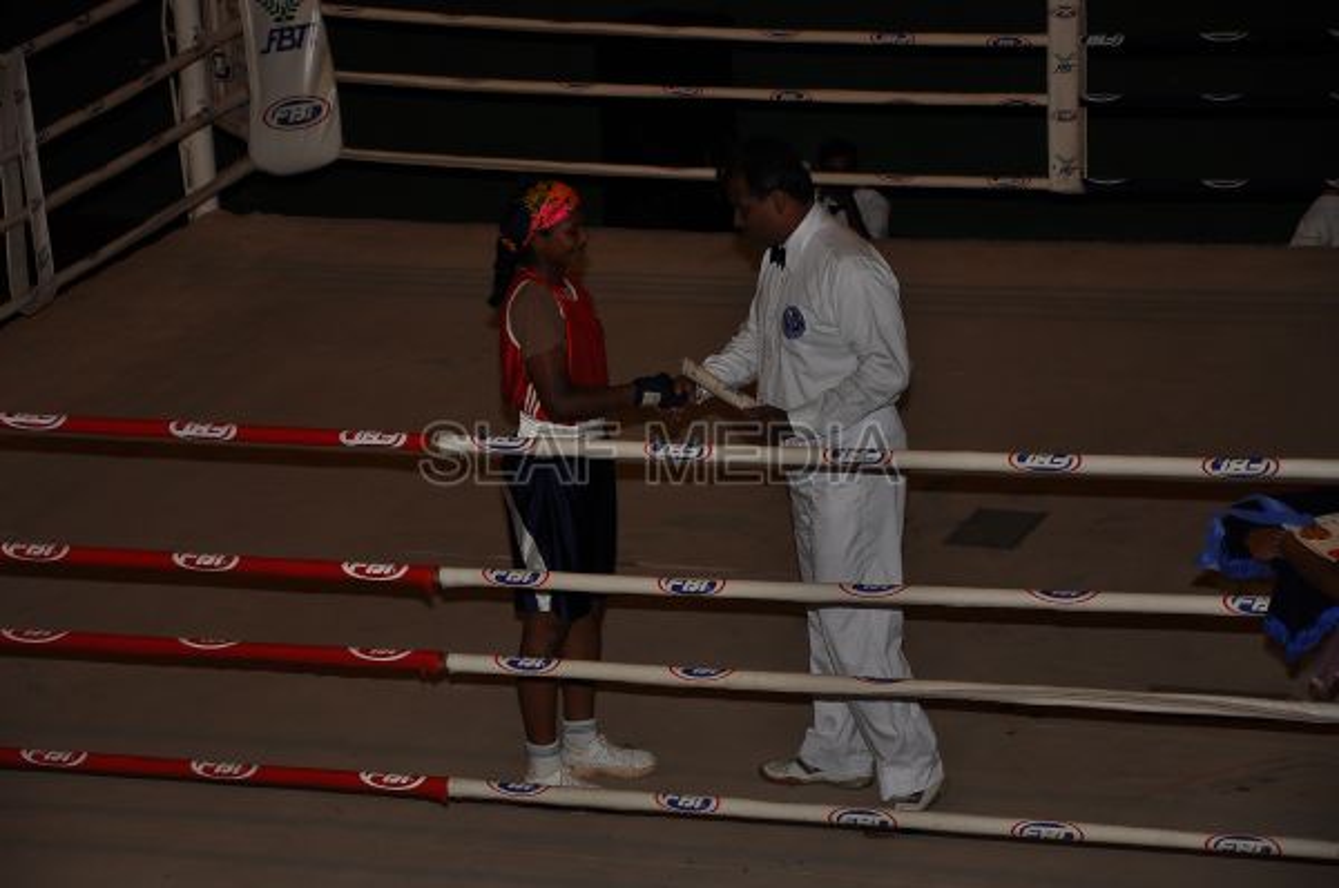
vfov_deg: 11.4
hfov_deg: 17.1
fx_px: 4456
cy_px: 444
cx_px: 670
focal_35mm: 120
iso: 200
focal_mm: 80
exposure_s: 1/90
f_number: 5.3
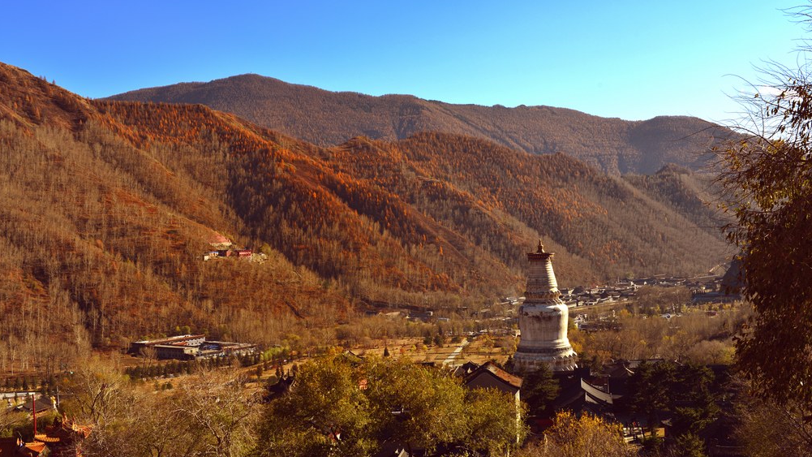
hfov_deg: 45.5
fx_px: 969
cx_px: 413
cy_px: 271
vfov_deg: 26.5
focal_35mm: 45
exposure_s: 1/160
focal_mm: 42
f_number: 10
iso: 100
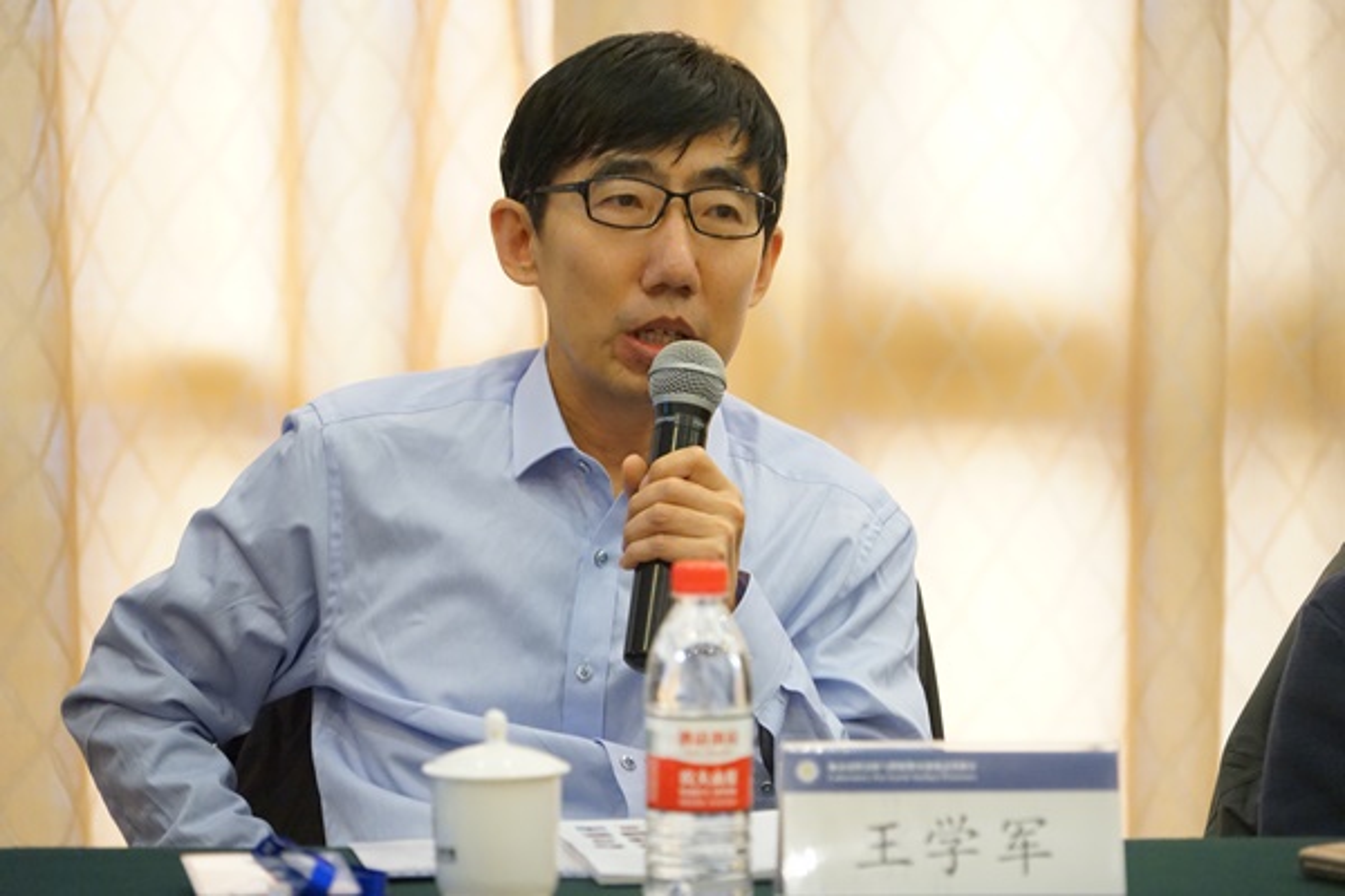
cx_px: 672
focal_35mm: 226
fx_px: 8443
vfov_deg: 6.1
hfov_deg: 9.1
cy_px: 448
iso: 6400
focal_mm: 226
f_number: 6.3
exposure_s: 1/50
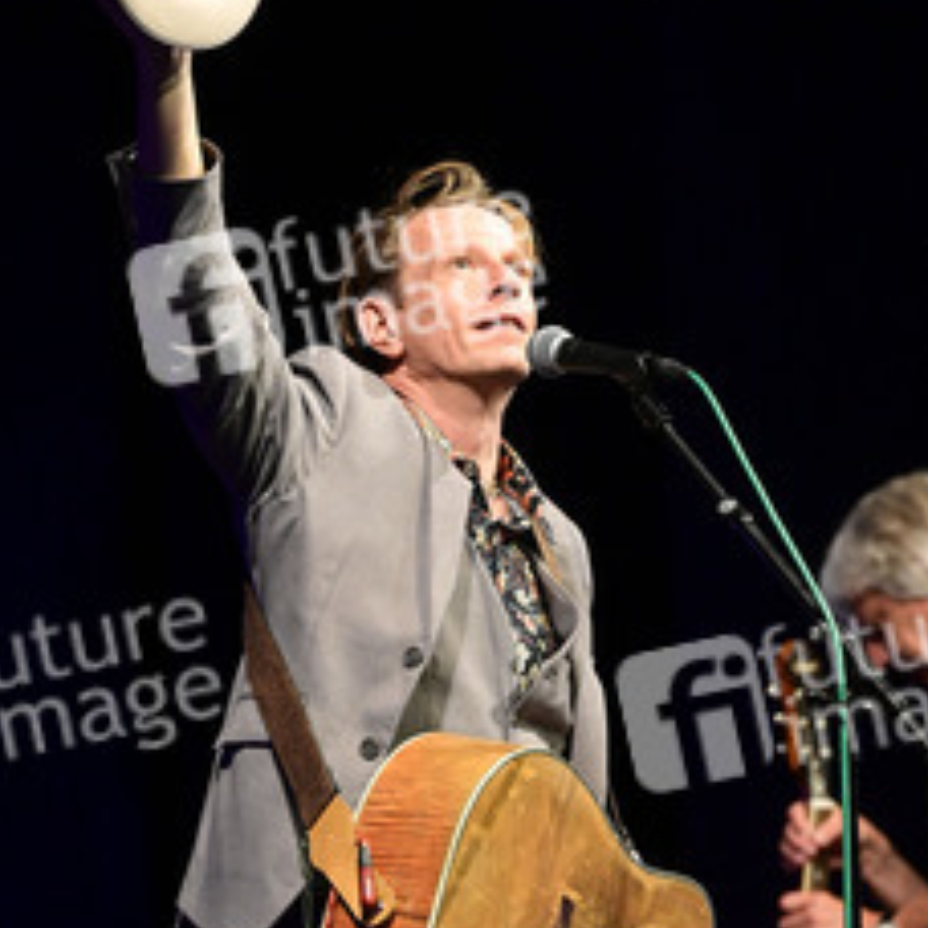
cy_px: 492
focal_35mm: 298
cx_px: 456
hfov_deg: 5.9
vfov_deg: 5.9
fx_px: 9038
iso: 8000
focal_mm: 200
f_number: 4
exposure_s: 1/250
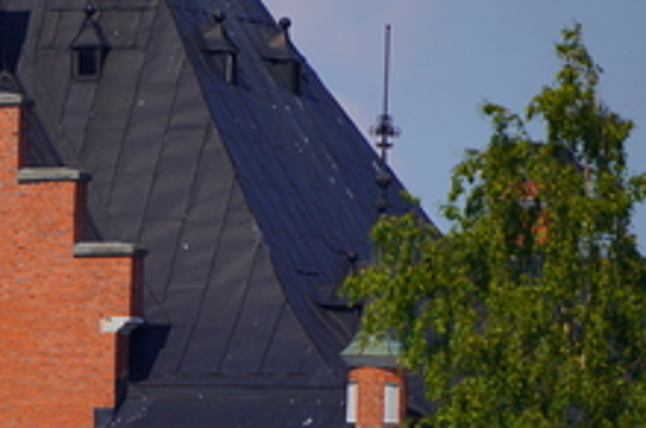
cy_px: 327
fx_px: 31339
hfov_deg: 1.2
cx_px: -97
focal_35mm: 1749
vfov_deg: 0.8
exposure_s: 1/640
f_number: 6.3
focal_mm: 600
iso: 100
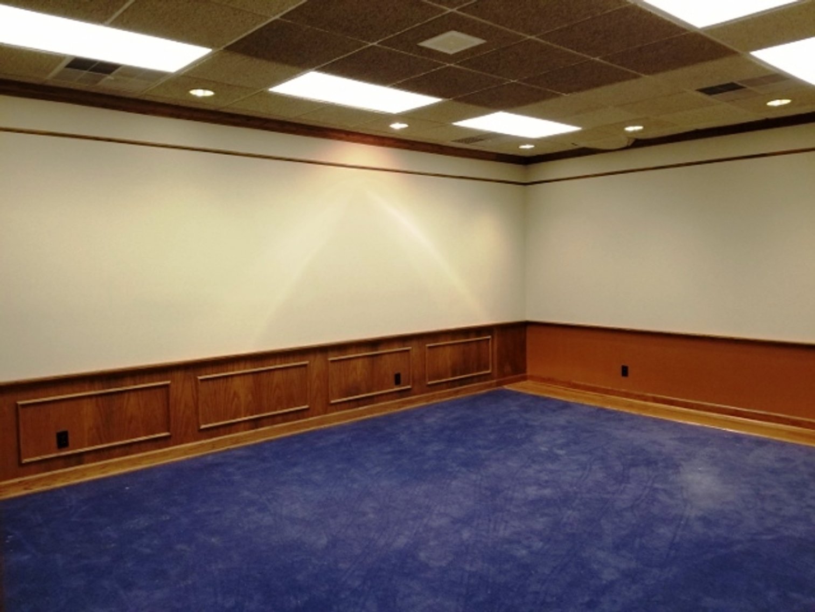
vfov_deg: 53.1
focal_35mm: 26
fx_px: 612
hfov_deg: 67.3
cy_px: 306
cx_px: 408
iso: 200
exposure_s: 1/60
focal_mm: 4.25
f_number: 1.7
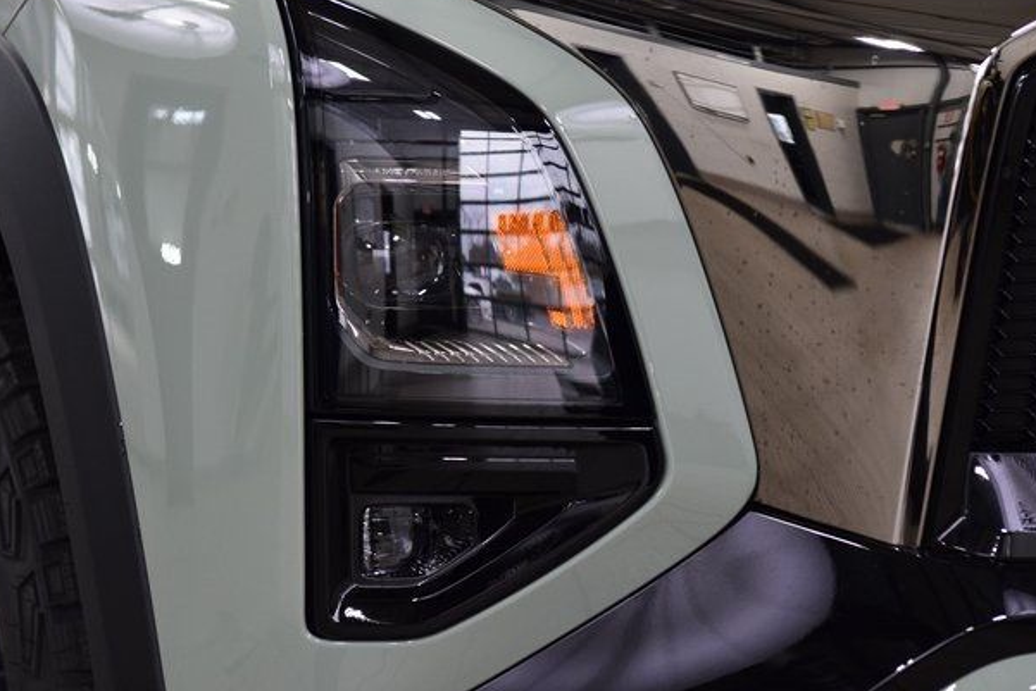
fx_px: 2850
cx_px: 533
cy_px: 342
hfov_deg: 20.6
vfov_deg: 13.8
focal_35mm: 99
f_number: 4.5
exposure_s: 1/125
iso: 1600
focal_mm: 62
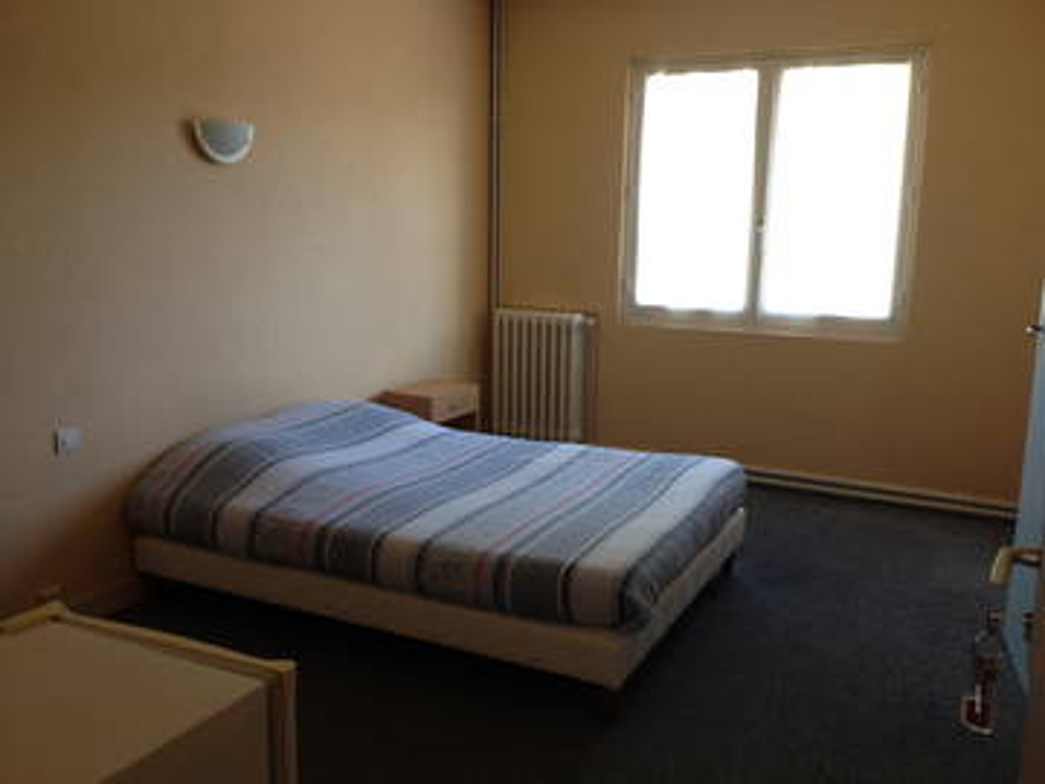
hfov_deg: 52.6
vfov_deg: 40.7
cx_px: 522
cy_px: 392
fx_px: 1057
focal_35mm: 35
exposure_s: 1/24
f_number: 2.4
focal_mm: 4.28
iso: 50
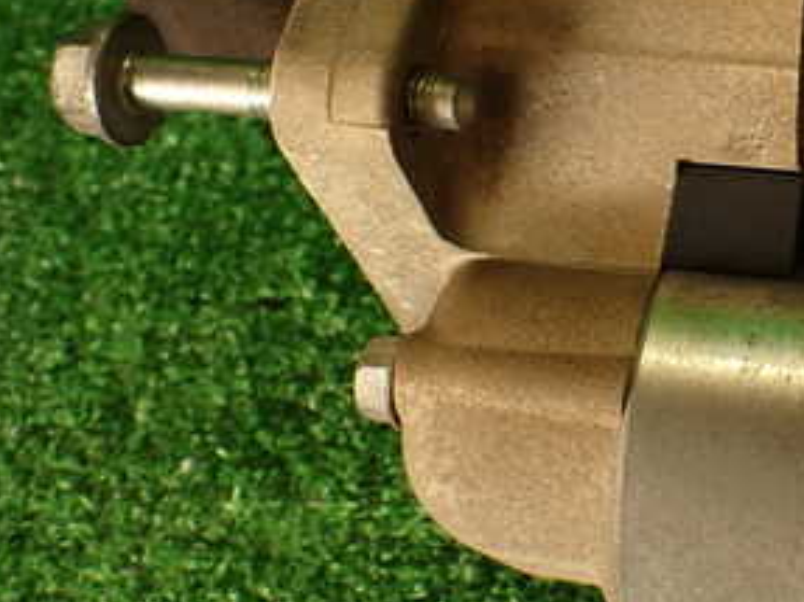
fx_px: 1556
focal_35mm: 67
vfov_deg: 21.8
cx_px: 762
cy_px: 210
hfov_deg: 27.6
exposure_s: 1/60
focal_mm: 5.79
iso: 100
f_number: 2.4
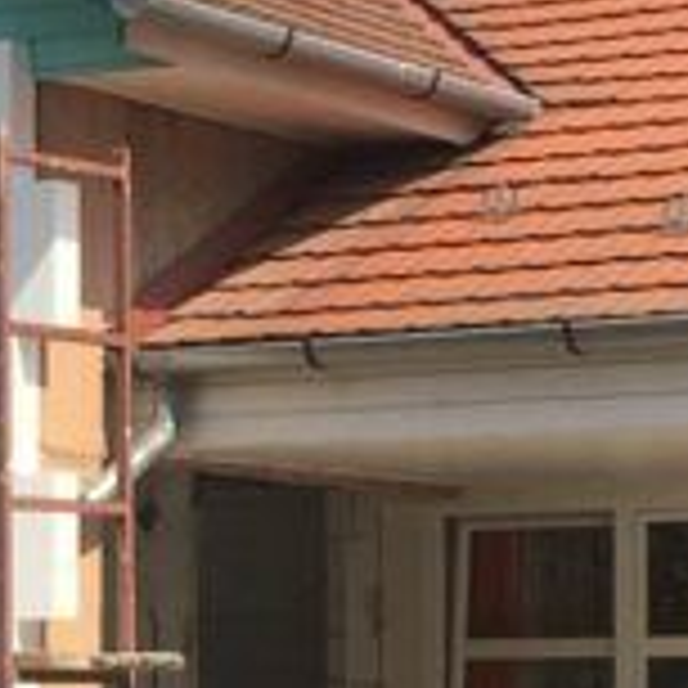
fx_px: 3868
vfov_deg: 10.2
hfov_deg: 10.1
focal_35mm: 172
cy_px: 495
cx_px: 184
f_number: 2.2
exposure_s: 1/1972
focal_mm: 4.15
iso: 25
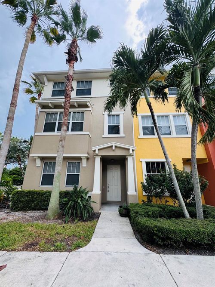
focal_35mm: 14
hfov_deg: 85.7
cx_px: 108
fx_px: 116
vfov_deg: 102.1
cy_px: 144
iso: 40
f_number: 2.2
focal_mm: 2.22
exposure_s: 1/226
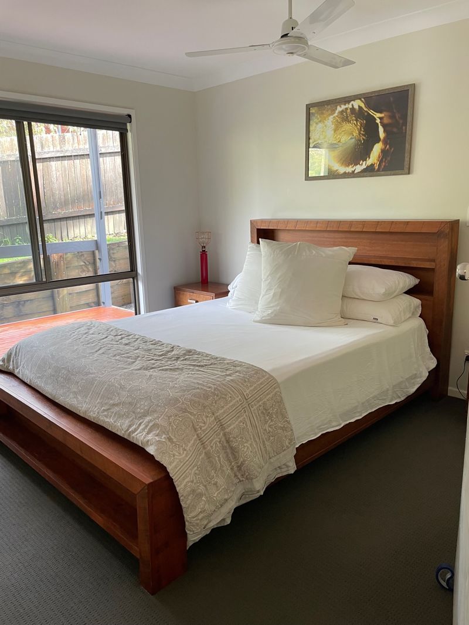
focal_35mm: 26
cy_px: 312
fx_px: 469
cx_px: 234
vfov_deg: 67.3
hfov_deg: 53.1
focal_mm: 4.2
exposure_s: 1/88
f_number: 1.6
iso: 125
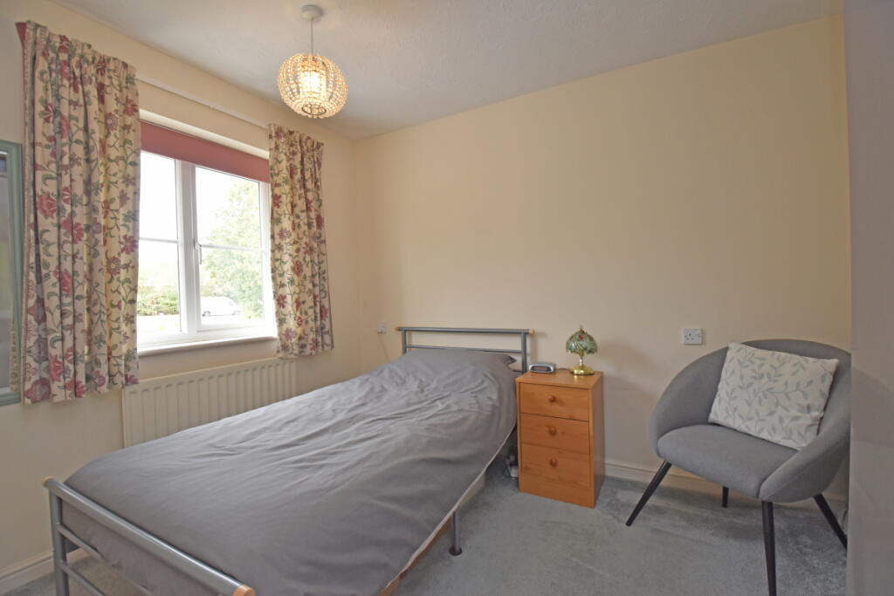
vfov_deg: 77.3
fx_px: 373
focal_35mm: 15
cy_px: 298
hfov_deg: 100.4
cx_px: 447
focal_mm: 10
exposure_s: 1/125
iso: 800
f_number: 4
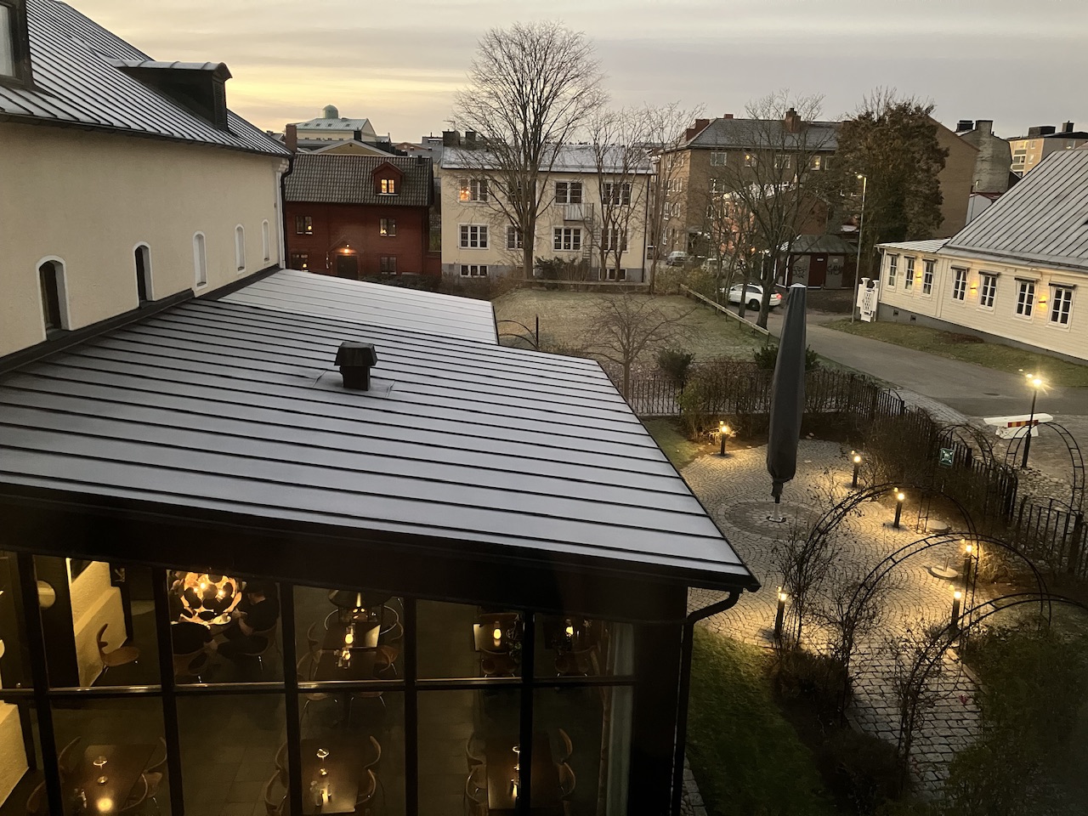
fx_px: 880
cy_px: 408
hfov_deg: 63.4
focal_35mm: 28
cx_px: 544
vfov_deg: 49.7
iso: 640
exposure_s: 1/25
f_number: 1.8
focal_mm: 3.99
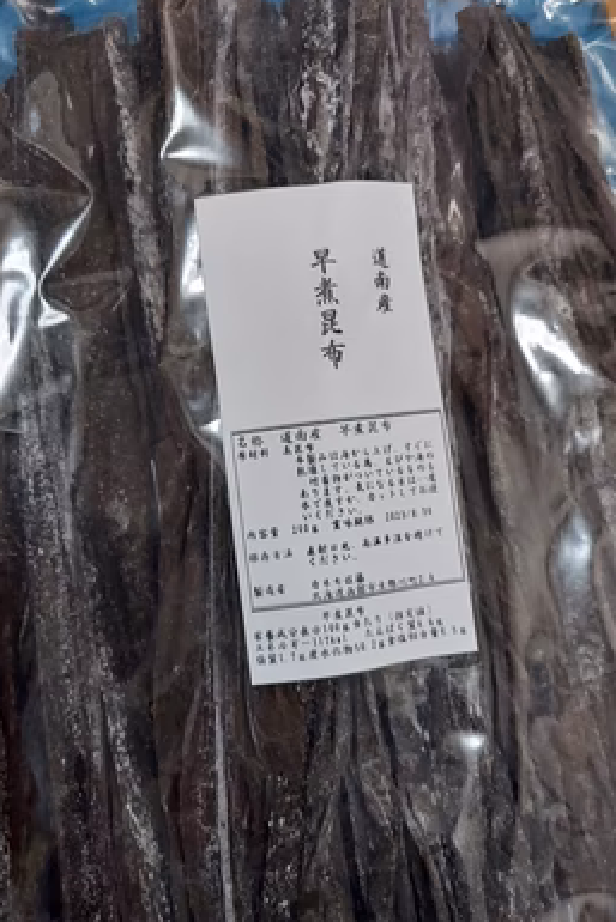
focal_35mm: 27
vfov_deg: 67.3
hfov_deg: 48.0
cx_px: 314
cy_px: 448
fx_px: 692
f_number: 2
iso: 200
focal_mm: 4.6
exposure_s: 1/50
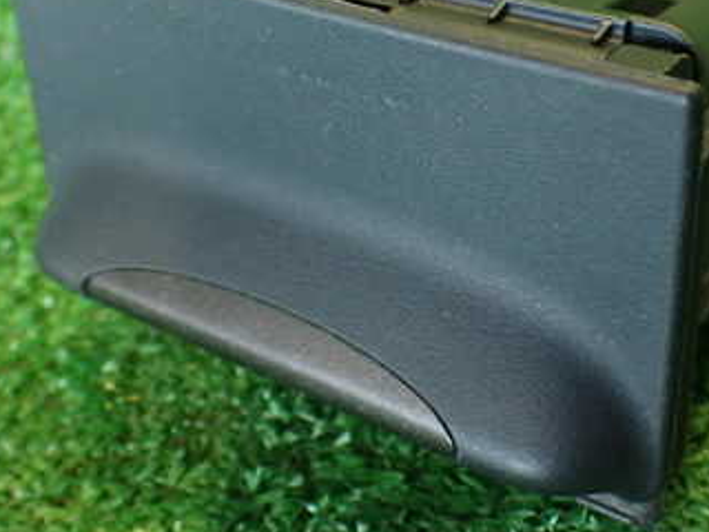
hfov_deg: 32.1
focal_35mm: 60
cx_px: 425
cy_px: 168
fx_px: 1229
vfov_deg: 24.3
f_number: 2.4
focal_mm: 5.79
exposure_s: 1/30
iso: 320
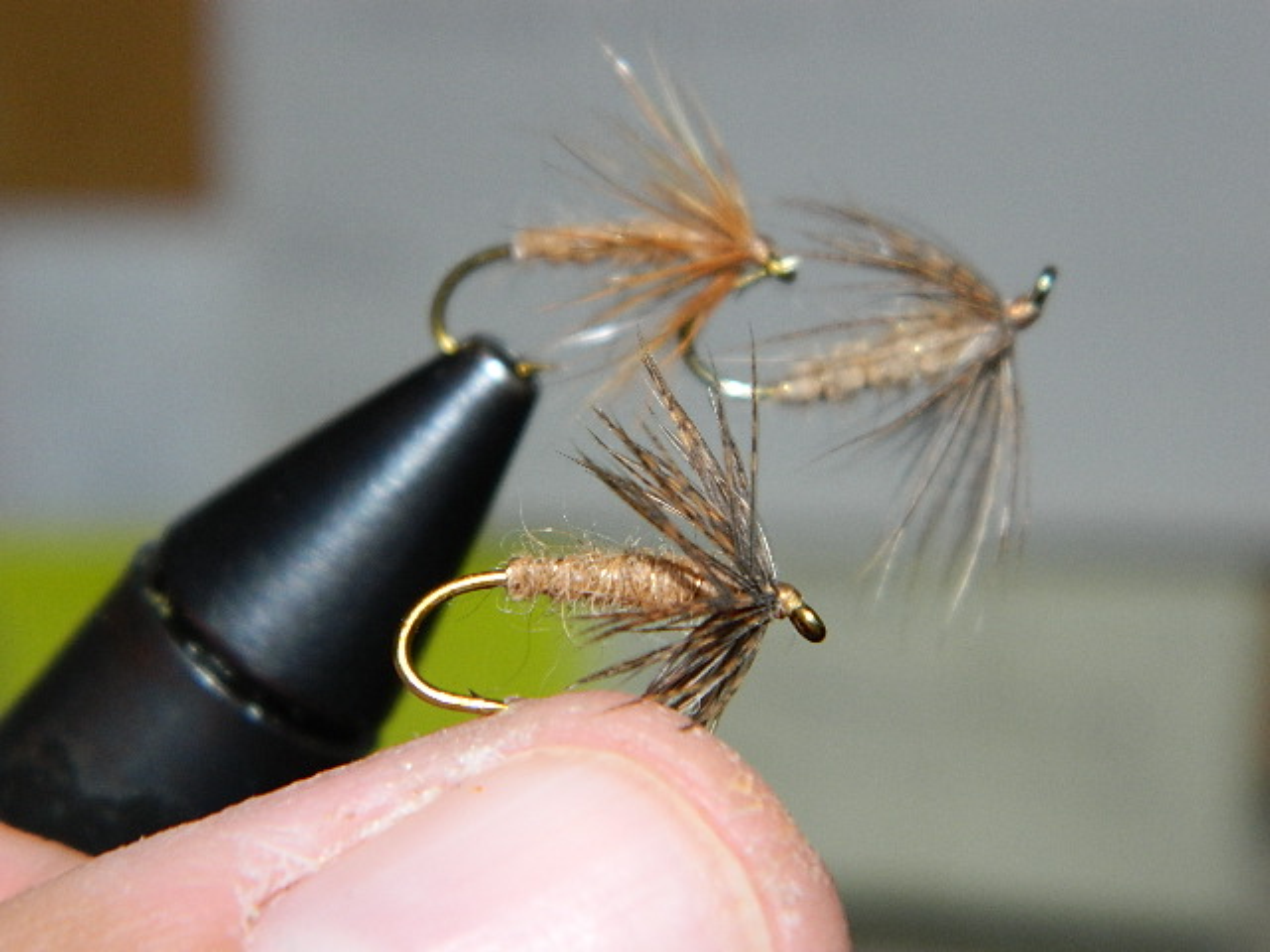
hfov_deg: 15.3
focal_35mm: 129
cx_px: 635
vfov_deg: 11.5
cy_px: 476
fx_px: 4733
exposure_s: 1/60
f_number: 13.4
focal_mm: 23.2
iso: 200
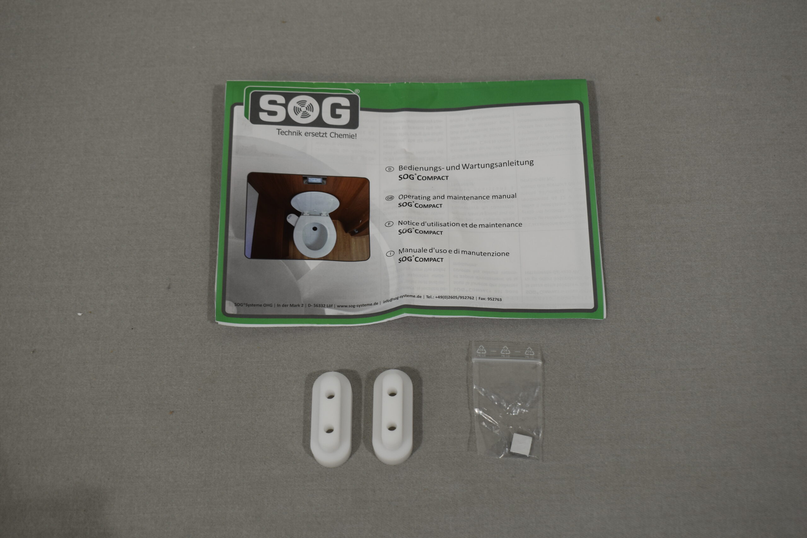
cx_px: 404
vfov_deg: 28.9
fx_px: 1042
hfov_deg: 42.3
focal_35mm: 46
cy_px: 269
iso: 250
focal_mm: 31
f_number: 5.6
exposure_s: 1/125
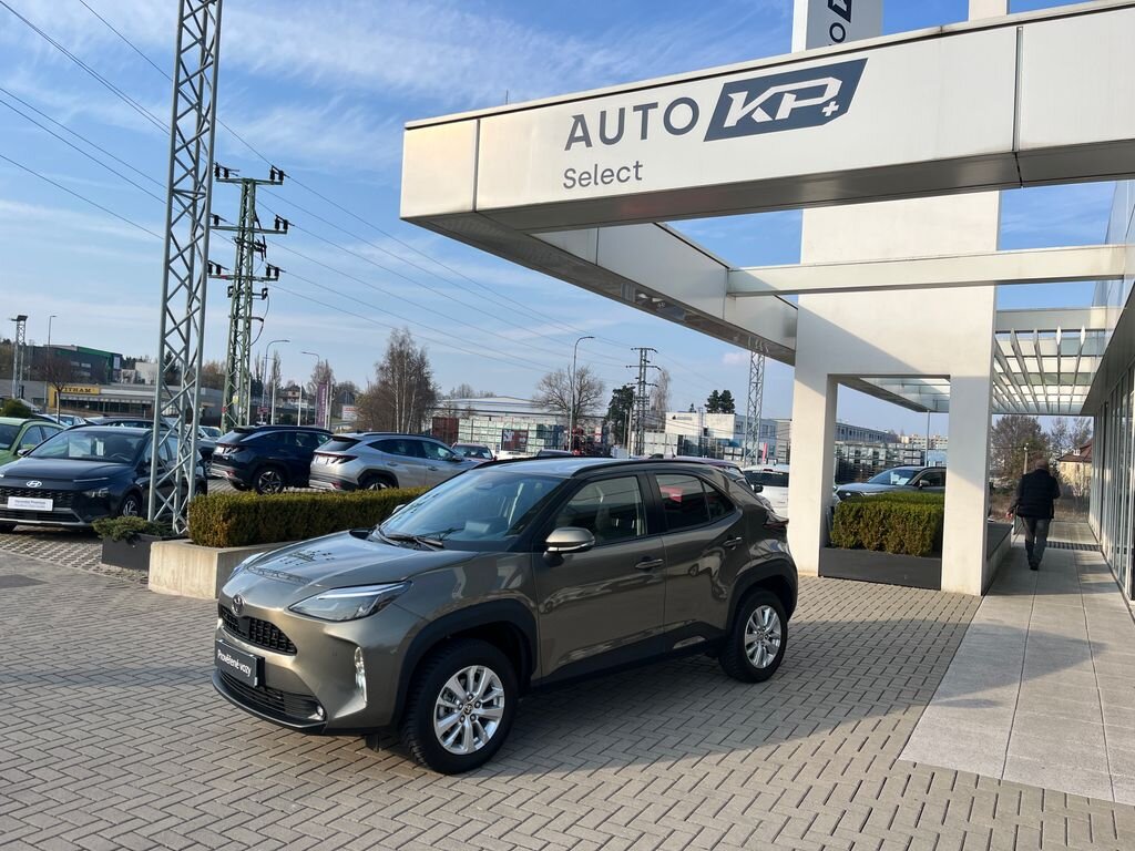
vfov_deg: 53.1
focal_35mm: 26
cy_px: 426
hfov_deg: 67.3
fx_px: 852
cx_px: 568
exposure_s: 1/1372
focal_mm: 5.1
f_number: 1.6
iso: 50
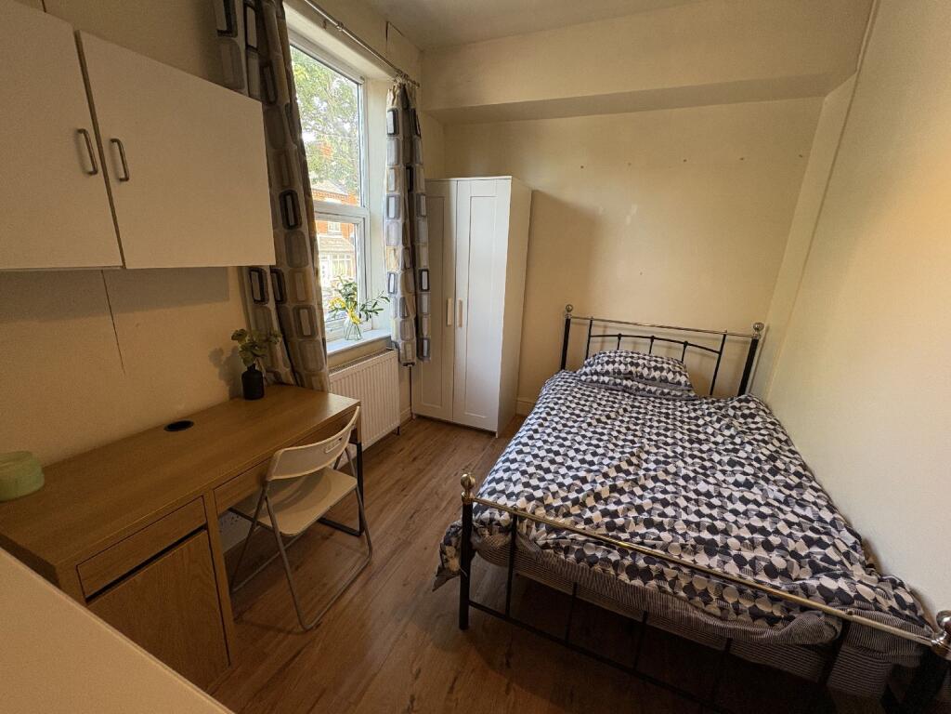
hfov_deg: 102.1
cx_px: 476
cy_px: 357
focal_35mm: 14
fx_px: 385
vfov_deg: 85.7
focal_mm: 2.22
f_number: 2.2
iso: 200
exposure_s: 1/97
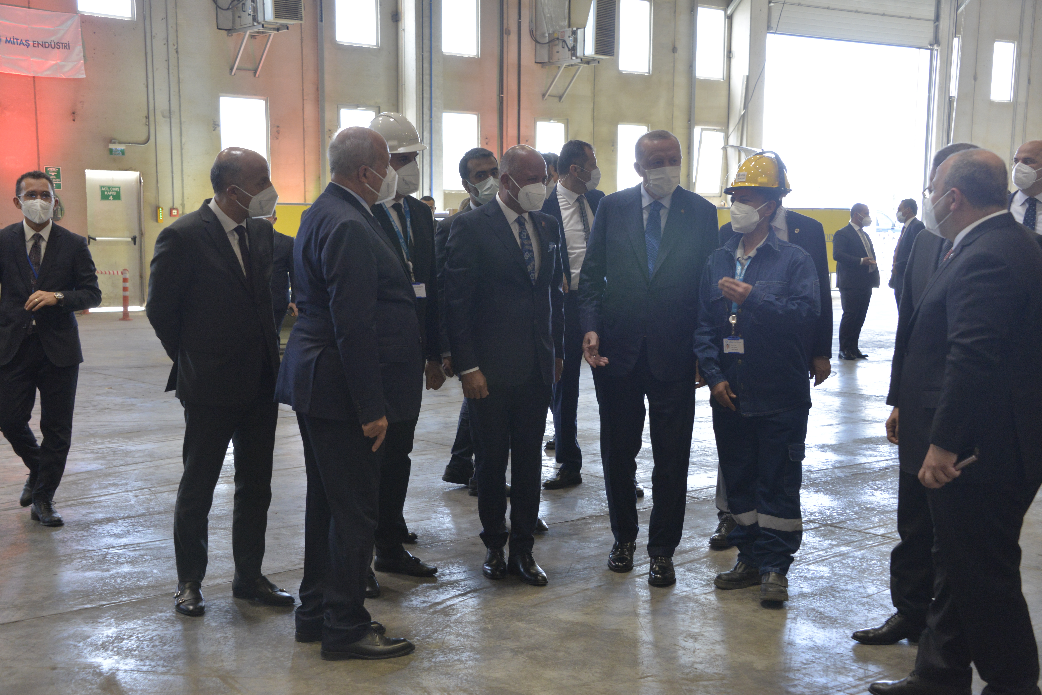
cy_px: 348
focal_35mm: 48
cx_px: 521
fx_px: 1390
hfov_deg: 41.1
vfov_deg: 28.1
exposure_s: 1/125
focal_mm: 48
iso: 2000
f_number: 5.6
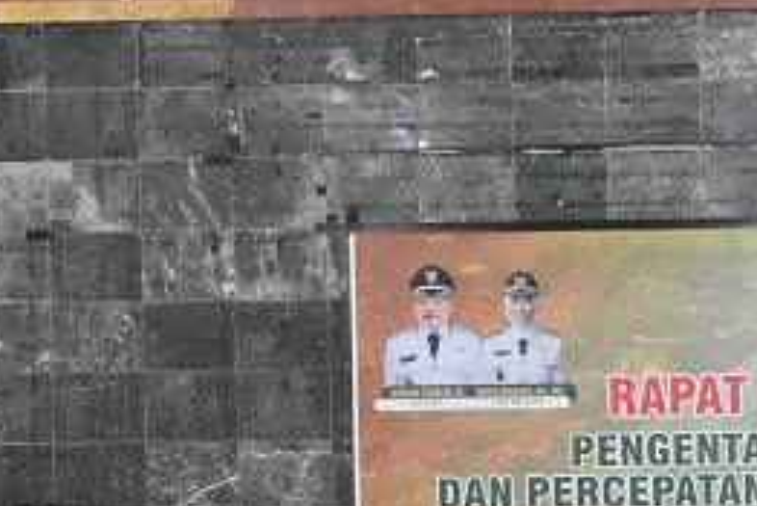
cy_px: 653
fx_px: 2167
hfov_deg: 19.2
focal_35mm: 103
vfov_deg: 12.9
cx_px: 777
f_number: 3.5
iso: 2500
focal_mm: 18
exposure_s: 1/60
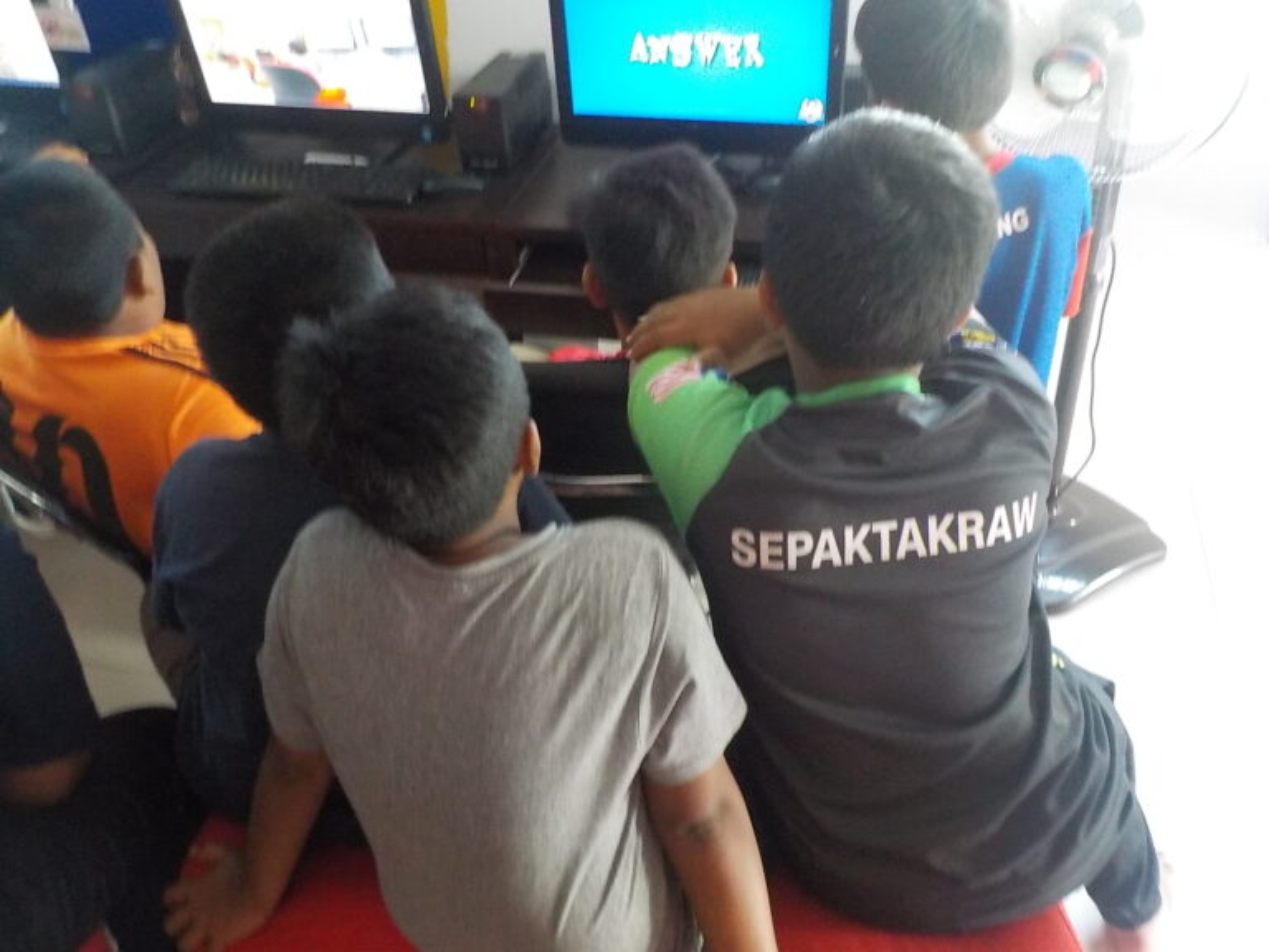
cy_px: 476
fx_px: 1100
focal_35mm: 30
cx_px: 634
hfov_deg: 60.0
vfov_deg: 46.8
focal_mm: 4.1
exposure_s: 1/30
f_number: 3.3
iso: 800
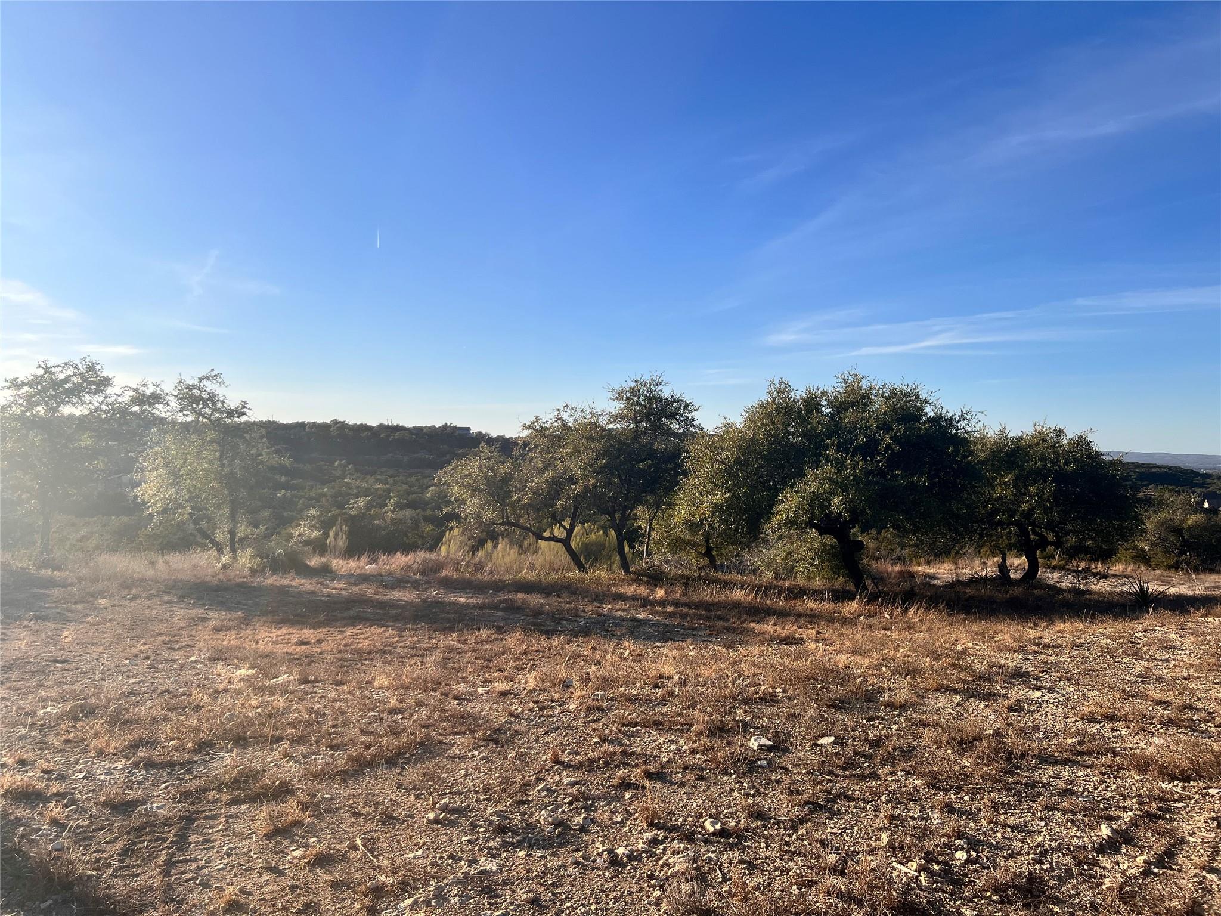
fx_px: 917
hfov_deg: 67.3
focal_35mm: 26
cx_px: 610
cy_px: 458
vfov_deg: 53.1
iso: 50
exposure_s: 1/4274
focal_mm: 5.7
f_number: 1.5
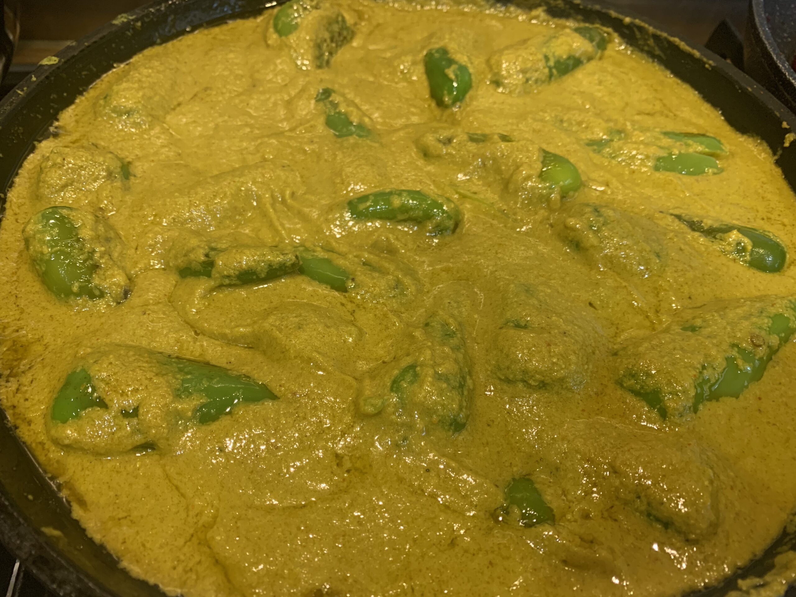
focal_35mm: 26
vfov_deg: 53.1
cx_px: 398
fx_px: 598
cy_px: 298
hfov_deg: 67.3
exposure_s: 1/50
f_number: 1.8
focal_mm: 4.25
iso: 200
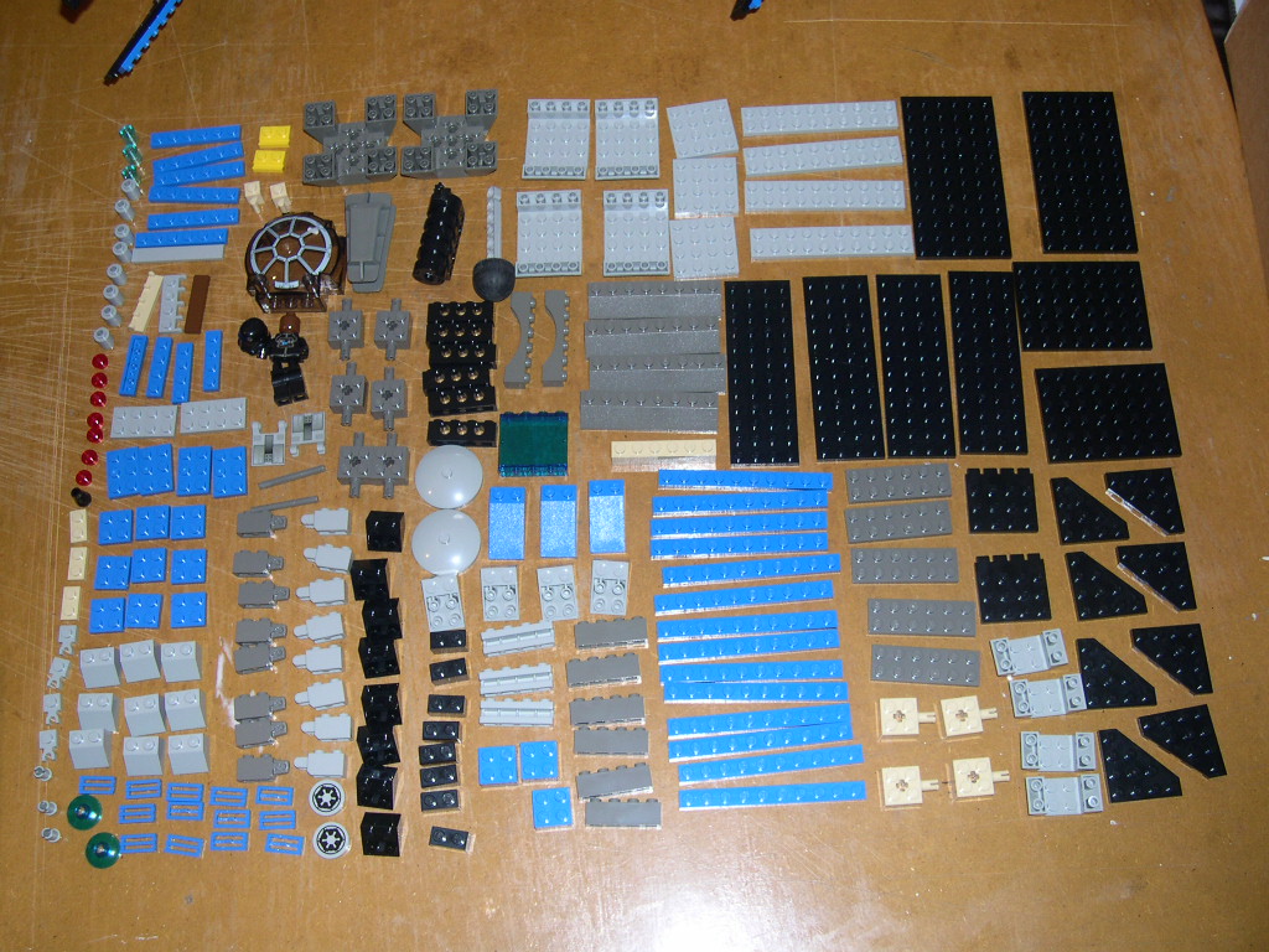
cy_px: 476
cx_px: 634
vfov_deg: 37.7
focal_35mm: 38
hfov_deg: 49.0
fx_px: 1393
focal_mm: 8
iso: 100
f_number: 2.8
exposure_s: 1/60
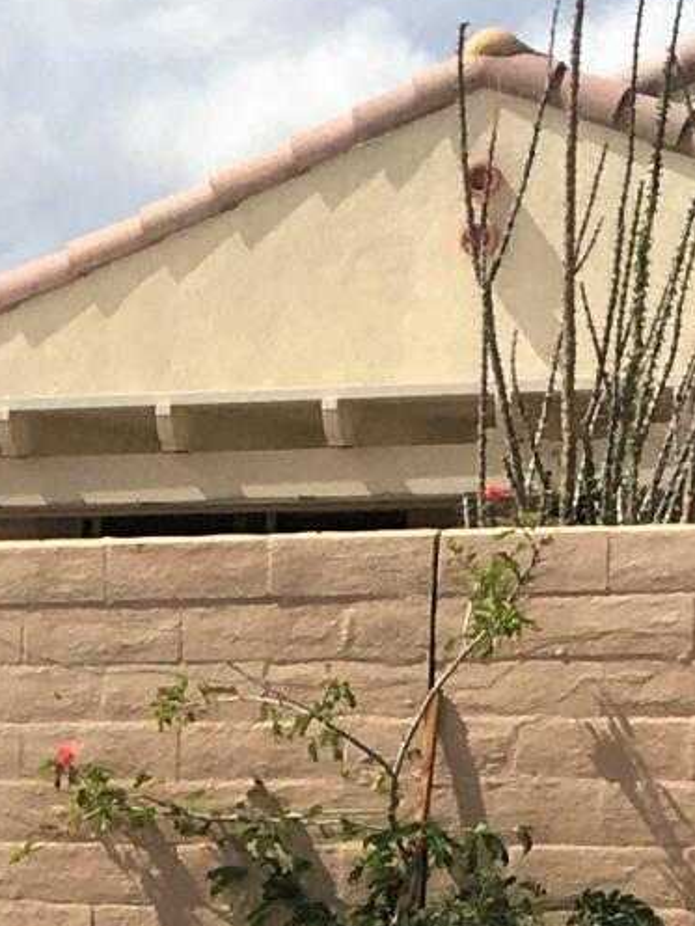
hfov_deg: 7.9
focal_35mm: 175
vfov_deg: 10.9
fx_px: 4683
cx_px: -982
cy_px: 1323
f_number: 2.2
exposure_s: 1/2849
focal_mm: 4.15
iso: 25
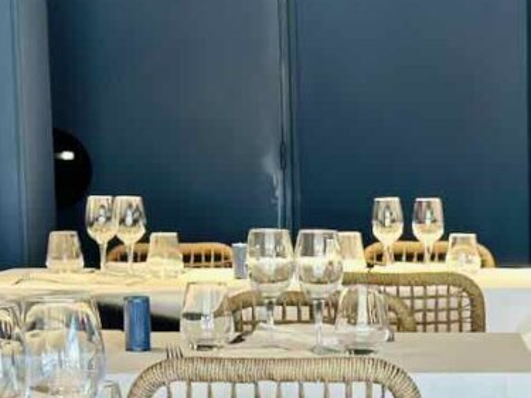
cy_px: 377
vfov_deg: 11.2
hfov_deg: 14.5
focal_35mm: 131
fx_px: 2009
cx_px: 673
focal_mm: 6.86
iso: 125
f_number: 1.78
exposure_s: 1/50
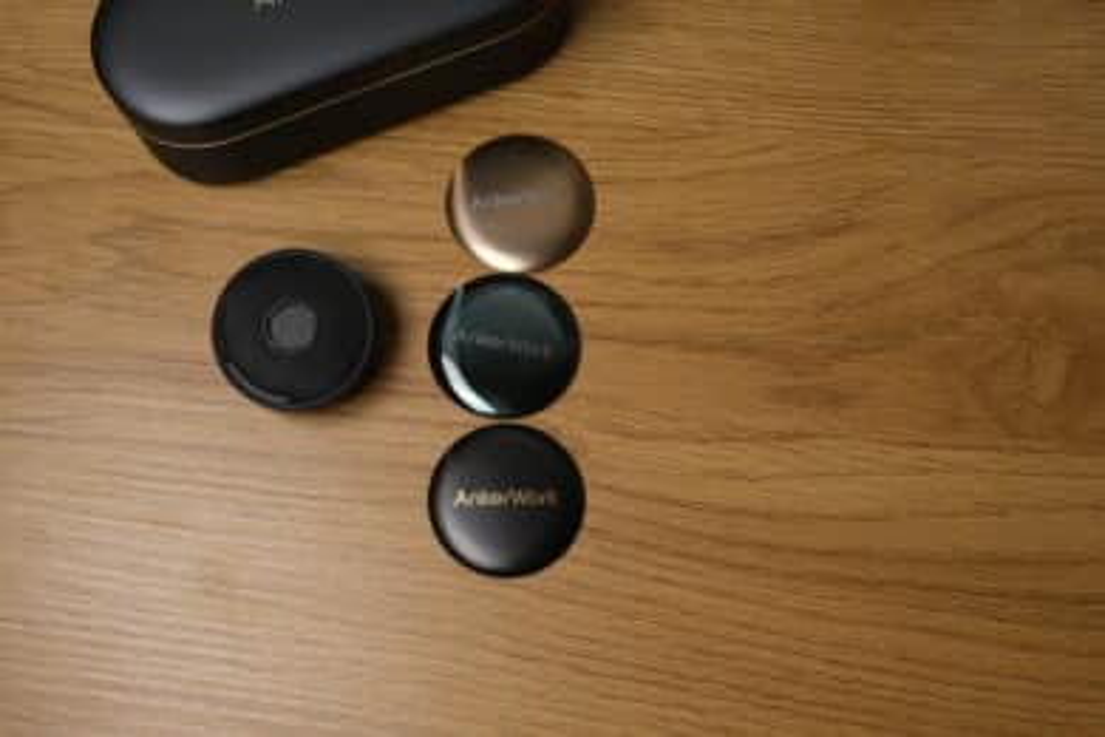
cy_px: 368
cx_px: 552
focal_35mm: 42
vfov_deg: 31.9
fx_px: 1289
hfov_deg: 46.4
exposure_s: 1/45
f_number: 6.4
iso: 160
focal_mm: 28.3
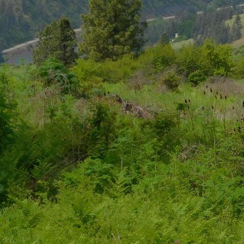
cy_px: 67
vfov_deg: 8.5
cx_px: 261
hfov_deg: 8.5
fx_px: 1635
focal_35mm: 205
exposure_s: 1/1000
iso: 125
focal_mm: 10.4
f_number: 4
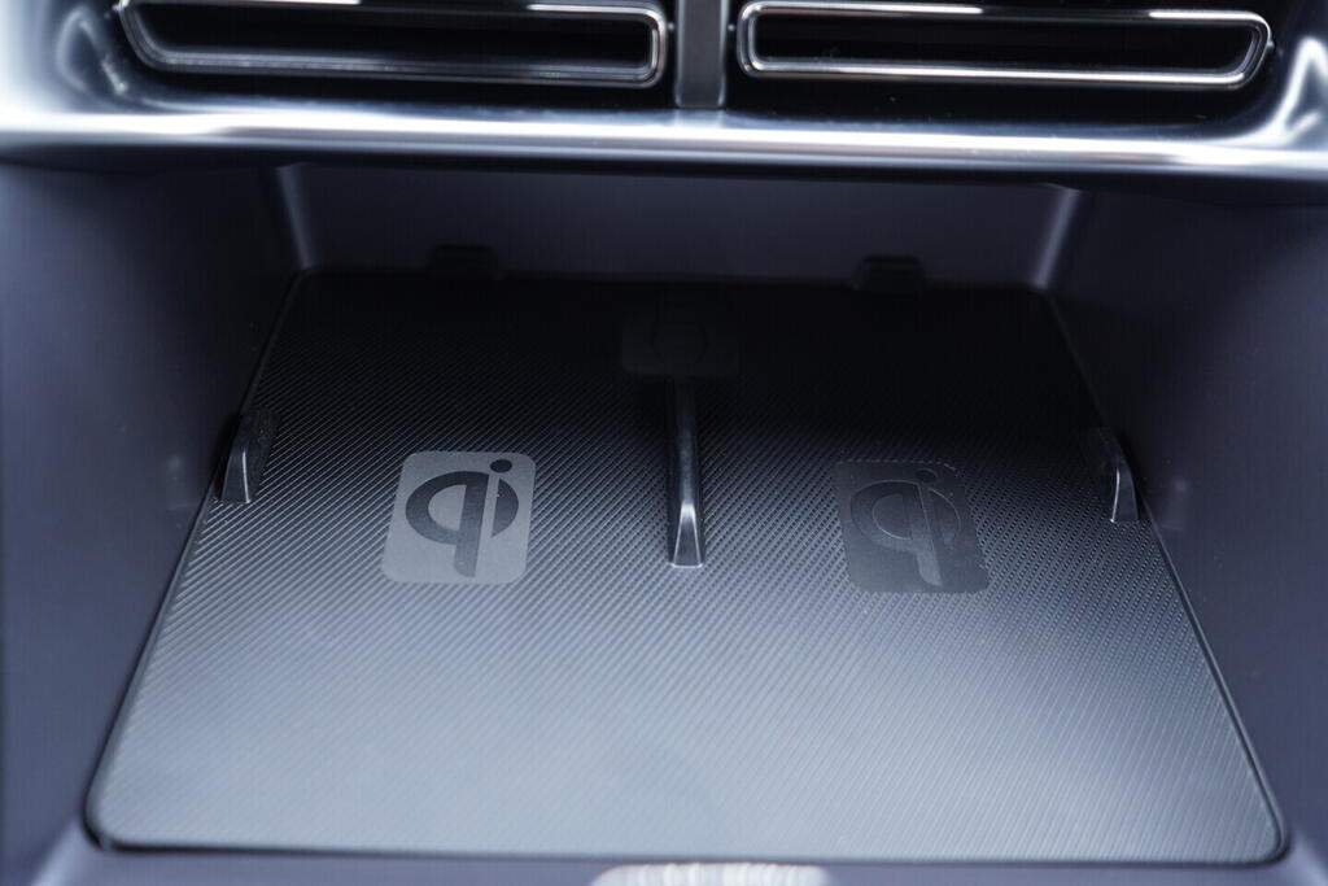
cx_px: 664
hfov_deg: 53.1
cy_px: 443
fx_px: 1328
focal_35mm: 36
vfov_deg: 36.9
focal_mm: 24
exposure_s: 1/40
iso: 640
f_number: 2.8
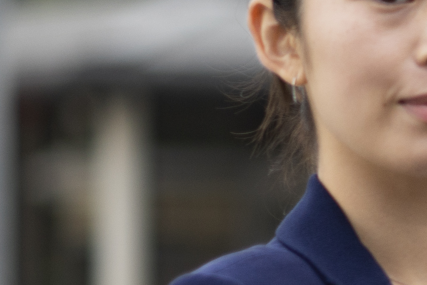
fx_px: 6405
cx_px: 1125
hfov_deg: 3.7
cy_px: 332
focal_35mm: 540
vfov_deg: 2.5
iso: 200
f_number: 1.8
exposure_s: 1/400
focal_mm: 85
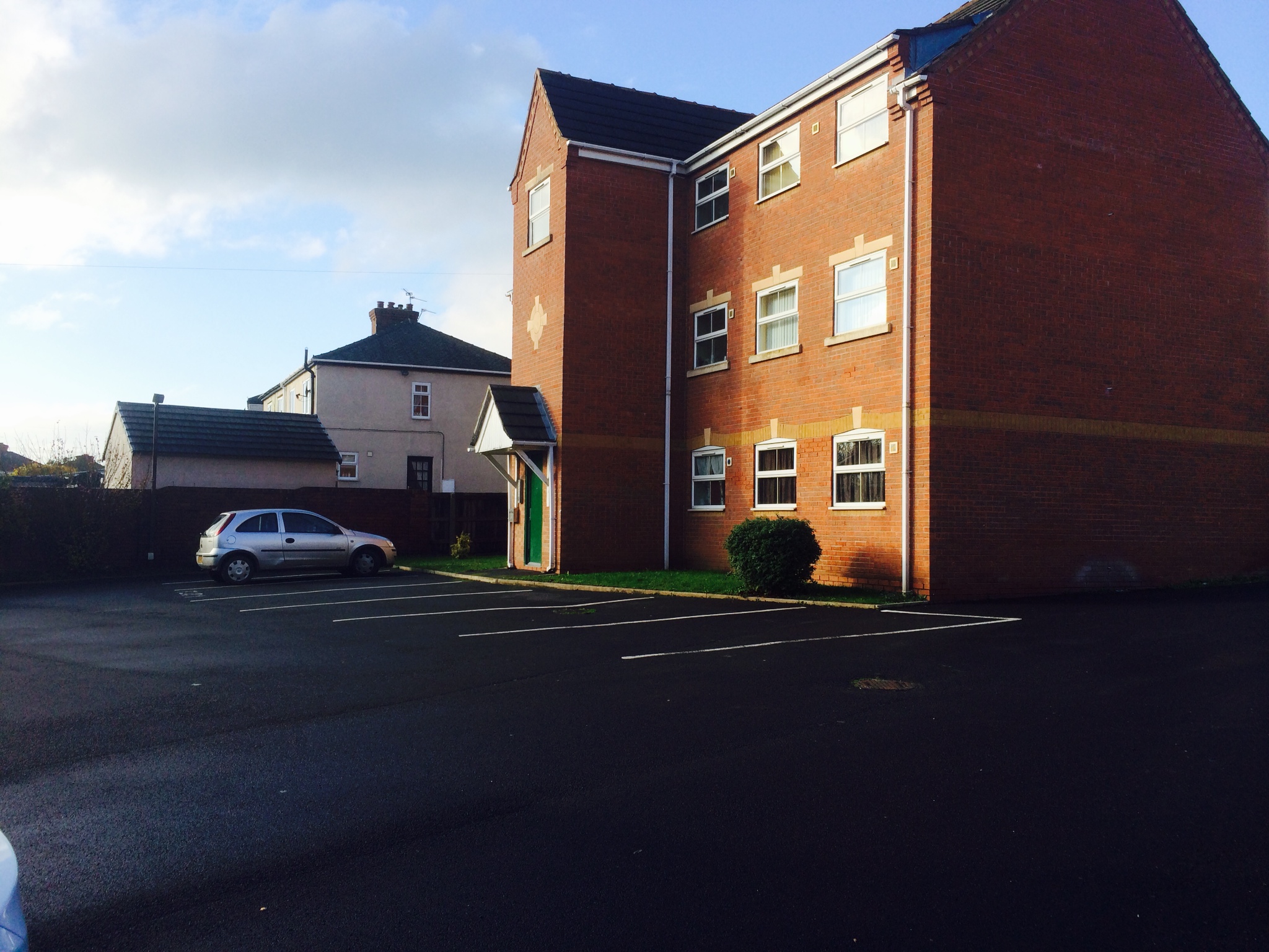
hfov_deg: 60.0
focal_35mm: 30
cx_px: 634
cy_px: 476
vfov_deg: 46.8
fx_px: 1100
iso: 32
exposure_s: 1/977
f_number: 2.2
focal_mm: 4.12
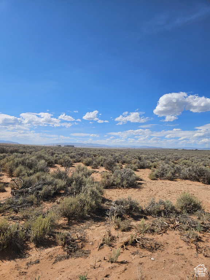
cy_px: 140
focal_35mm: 23
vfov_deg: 73.9
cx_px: 105
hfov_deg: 58.9
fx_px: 186
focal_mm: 5.4
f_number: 1.8
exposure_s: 1/3151
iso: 25
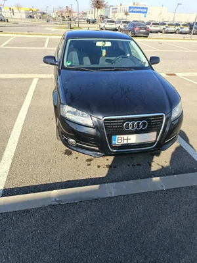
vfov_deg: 71.6
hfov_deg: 56.8
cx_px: 98
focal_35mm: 24
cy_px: 132
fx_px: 182
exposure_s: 1/386
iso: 100
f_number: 1.75
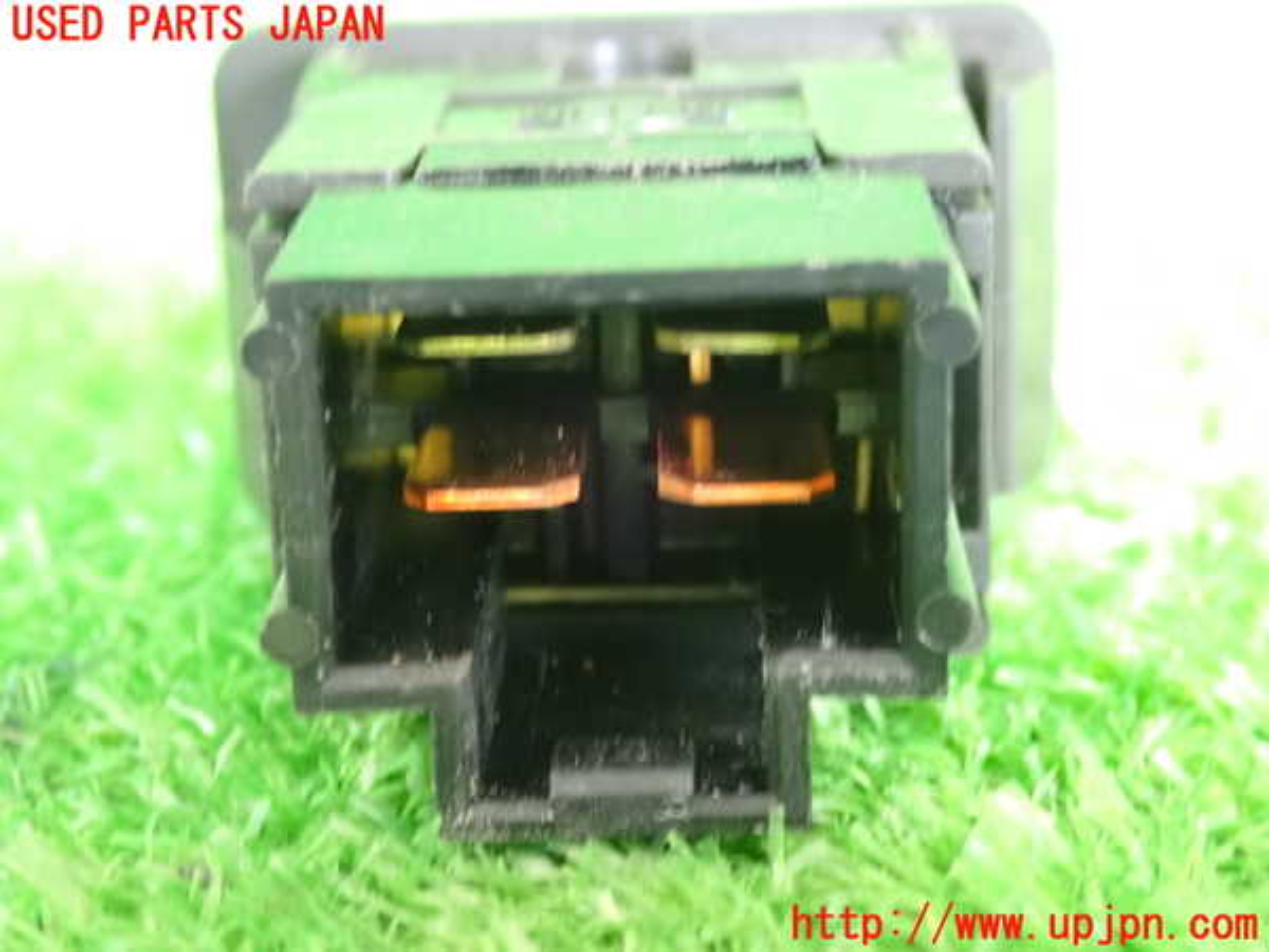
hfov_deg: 23.8
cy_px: 476
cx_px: 634
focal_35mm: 82
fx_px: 3006
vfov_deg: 18.0
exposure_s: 1/20
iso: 1600
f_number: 4.3
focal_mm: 14.62
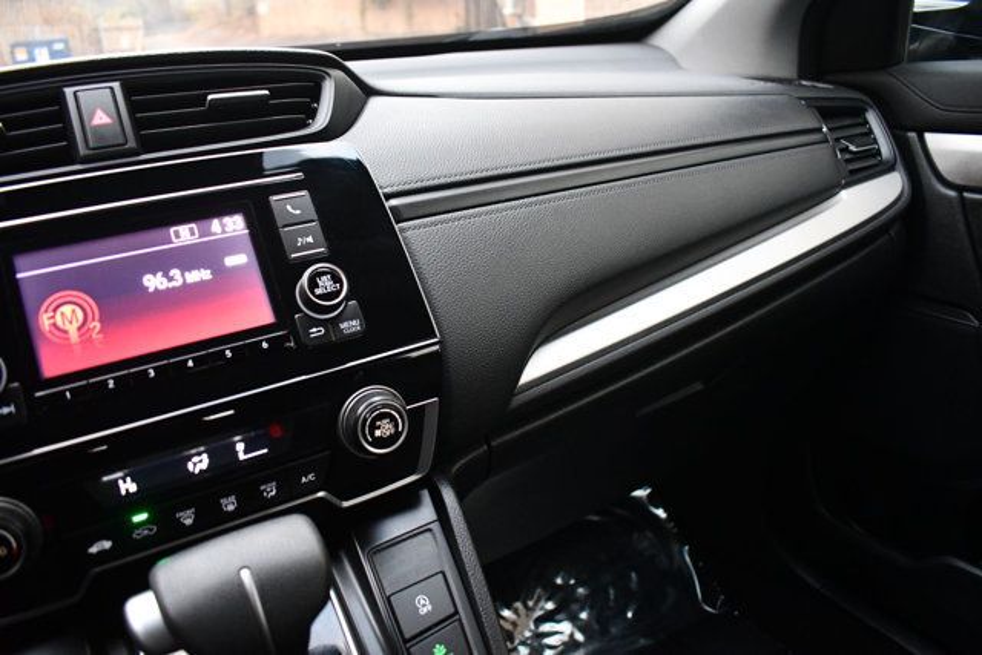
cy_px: 328
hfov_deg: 67.4
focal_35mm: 27
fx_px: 737
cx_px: 491
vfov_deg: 48.0
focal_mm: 18
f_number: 3.5
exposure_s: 1/60
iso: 4500
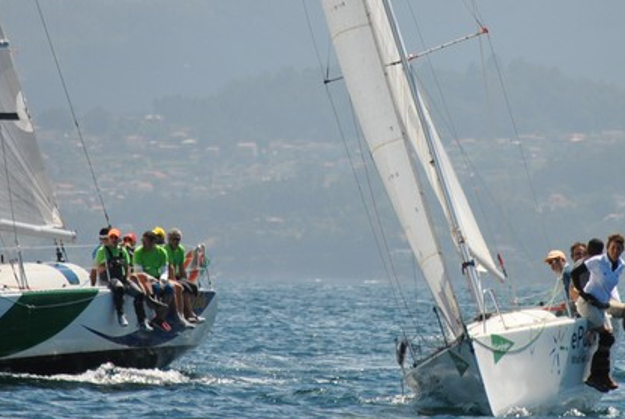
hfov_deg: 3.6
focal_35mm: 578
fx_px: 10049
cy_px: 60
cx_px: 364
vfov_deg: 2.4
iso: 100
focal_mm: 200
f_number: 5.6
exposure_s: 1/500
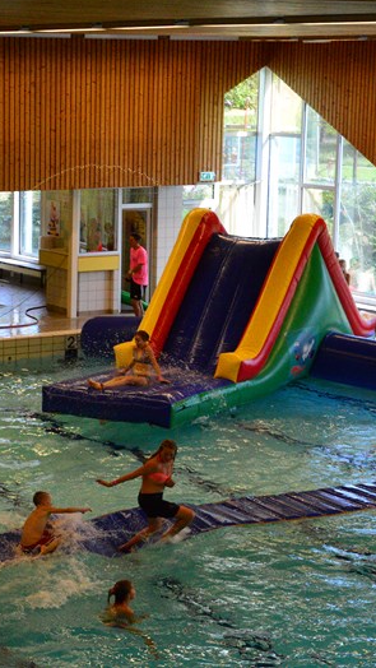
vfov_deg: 23.4
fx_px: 1612
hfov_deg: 13.3
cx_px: 102
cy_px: 330
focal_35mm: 91
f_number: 11
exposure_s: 1/200
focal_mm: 38
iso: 3200
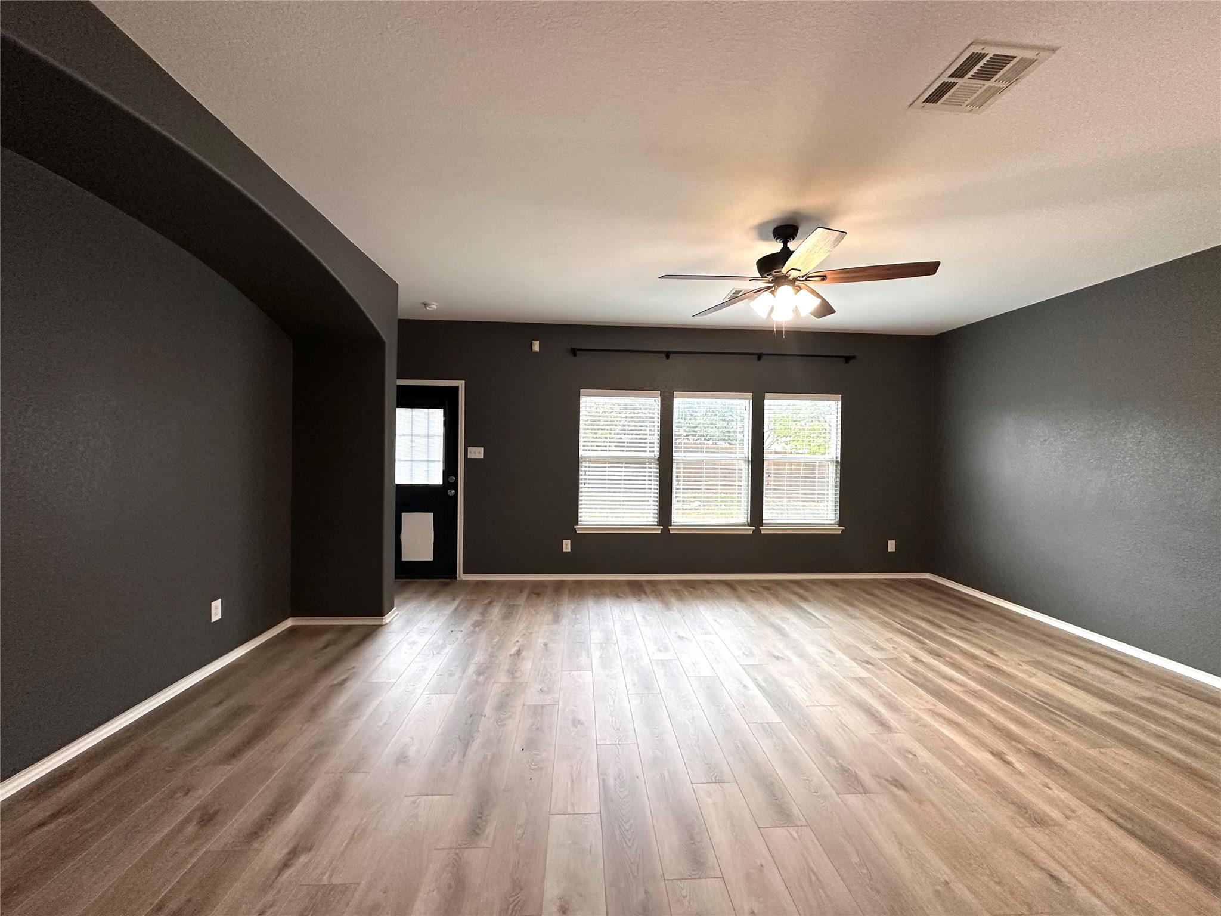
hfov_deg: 102.1
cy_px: 458
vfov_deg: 85.7
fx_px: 494
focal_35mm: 14
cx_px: 610
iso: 250
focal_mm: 2.22
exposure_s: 1/120
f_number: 2.2
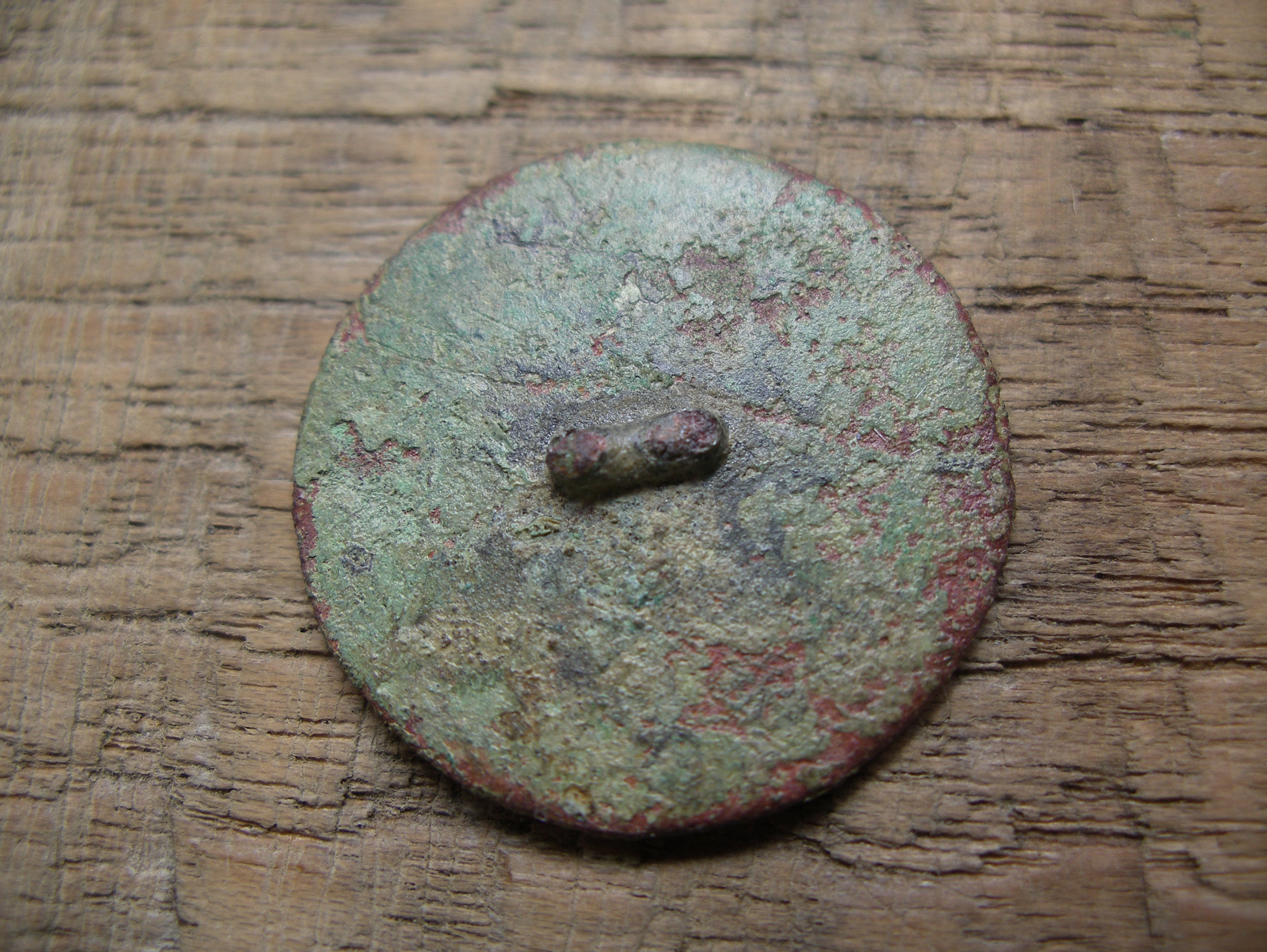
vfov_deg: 38.7
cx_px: 634
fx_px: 1355
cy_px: 476
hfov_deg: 50.1
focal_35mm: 37
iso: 80
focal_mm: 7.8
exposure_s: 1/125
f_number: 3
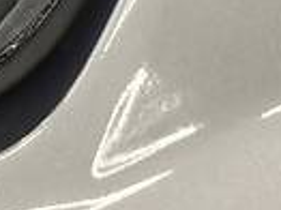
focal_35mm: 472
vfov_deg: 3.1
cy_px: -289
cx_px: -459
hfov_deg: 4.1
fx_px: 3828
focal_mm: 5.6
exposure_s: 1/100
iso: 160
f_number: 1.6
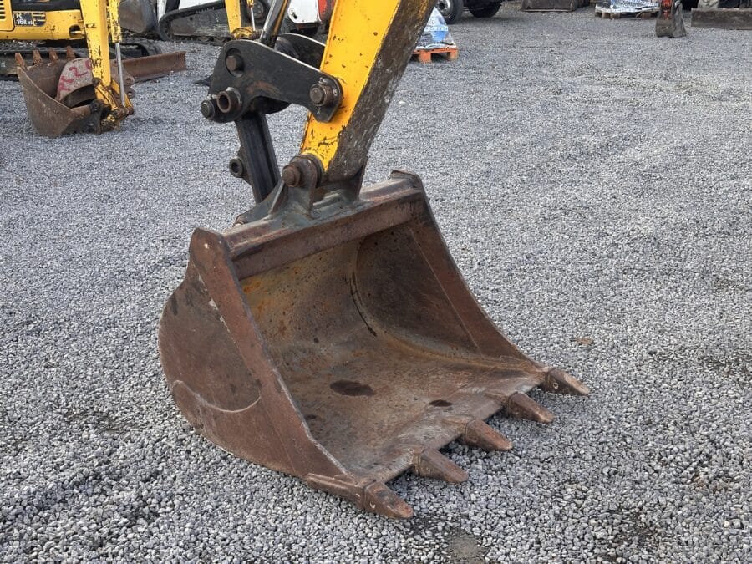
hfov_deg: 39.7
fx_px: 1043
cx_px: 376
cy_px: 282
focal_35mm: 48
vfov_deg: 30.3
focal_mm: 6.86
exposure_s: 1/284
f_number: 1.78
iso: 64
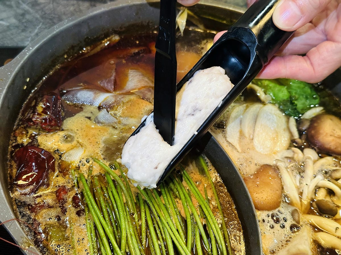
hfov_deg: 39.7
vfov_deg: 30.3
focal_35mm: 48
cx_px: 170
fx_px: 473
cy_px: 128
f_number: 1.78
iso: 500
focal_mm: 6.86
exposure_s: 1/30
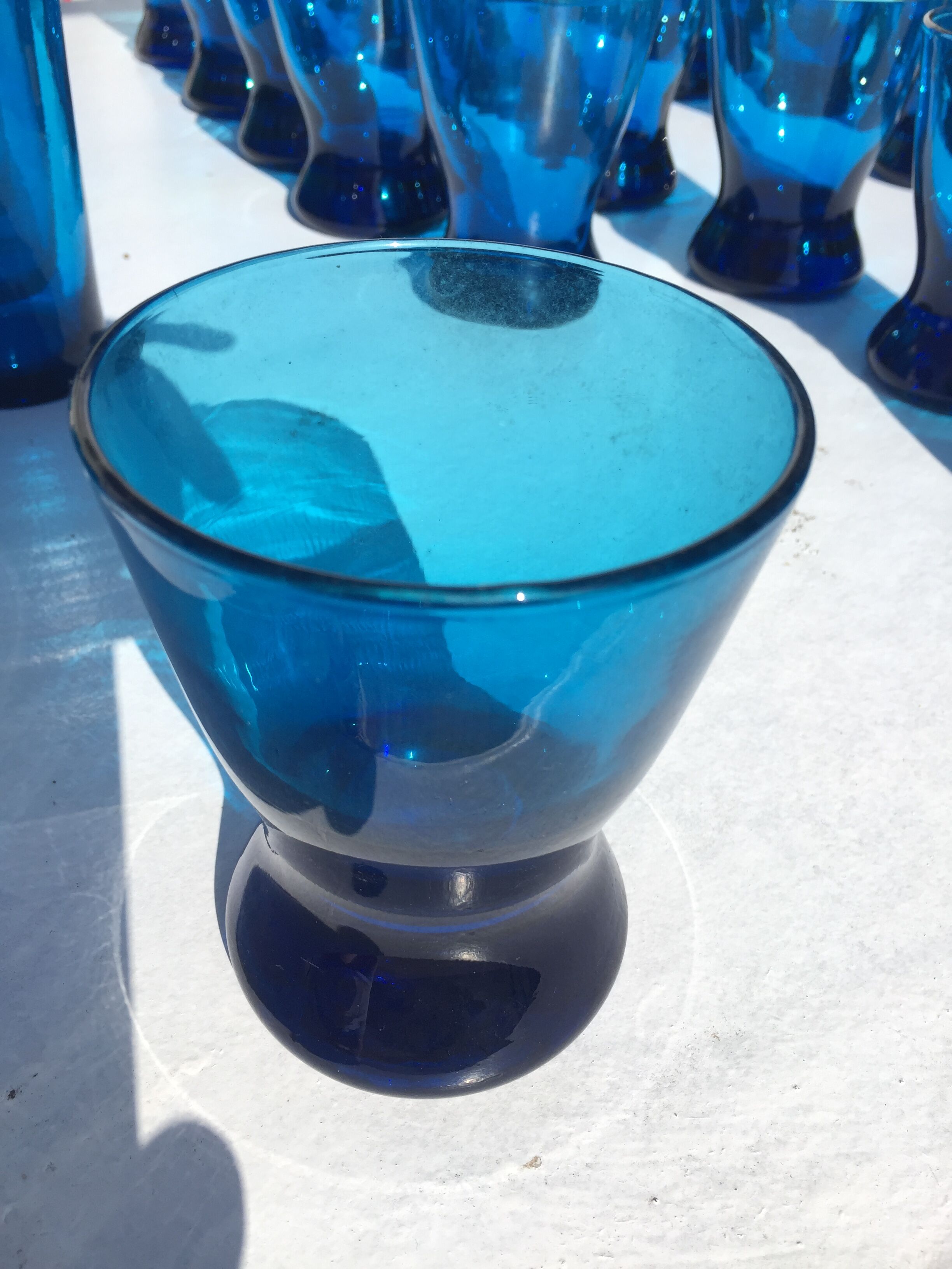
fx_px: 1063
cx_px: 476
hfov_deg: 48.2
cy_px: 634
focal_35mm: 29
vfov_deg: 61.7
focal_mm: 4.15
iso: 32
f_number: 2.2
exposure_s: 1/1980
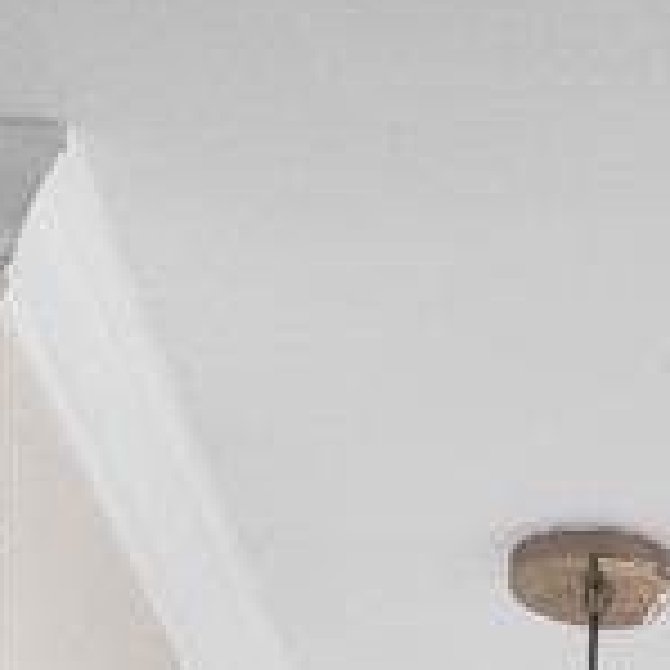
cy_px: 2140
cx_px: 1066
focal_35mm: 177
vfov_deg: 8.1
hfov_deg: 9.5
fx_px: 3879
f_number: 5
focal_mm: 21.5
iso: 2000
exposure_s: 1/25
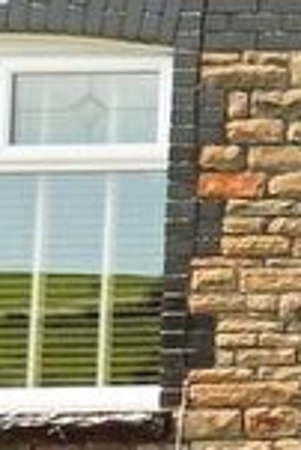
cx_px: 969
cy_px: 55
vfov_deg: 18.1
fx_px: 1389
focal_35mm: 111
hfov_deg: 9.2
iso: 80
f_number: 3.1
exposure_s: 1/500
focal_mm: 4
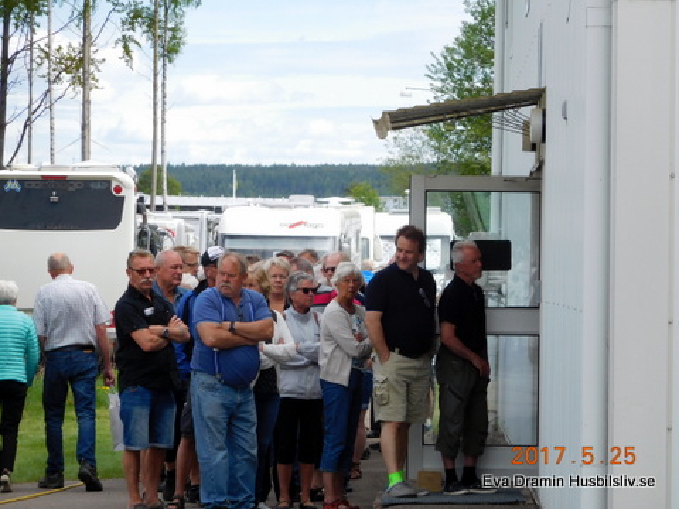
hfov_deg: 7.9
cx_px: 340
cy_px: 254
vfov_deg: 5.9
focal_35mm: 250
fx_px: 4904
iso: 125
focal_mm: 44.6
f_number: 5.7
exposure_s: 1/320
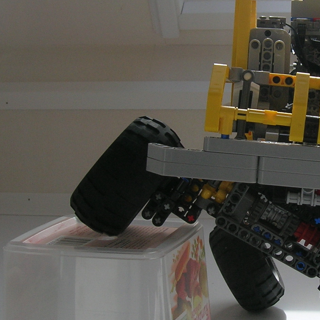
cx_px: 301
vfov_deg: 20.9
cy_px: 166
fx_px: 868
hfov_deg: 20.4
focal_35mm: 83
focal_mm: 5.7
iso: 50
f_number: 4.9
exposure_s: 1/123
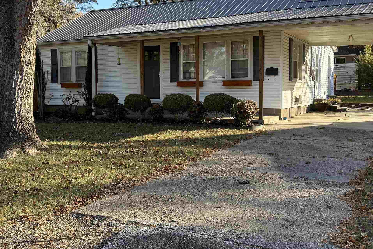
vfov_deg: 33.3
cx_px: 175
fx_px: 414
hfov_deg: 48.4
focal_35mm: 40
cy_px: 105
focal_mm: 6.76
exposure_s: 1/1106
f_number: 1.78
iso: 100
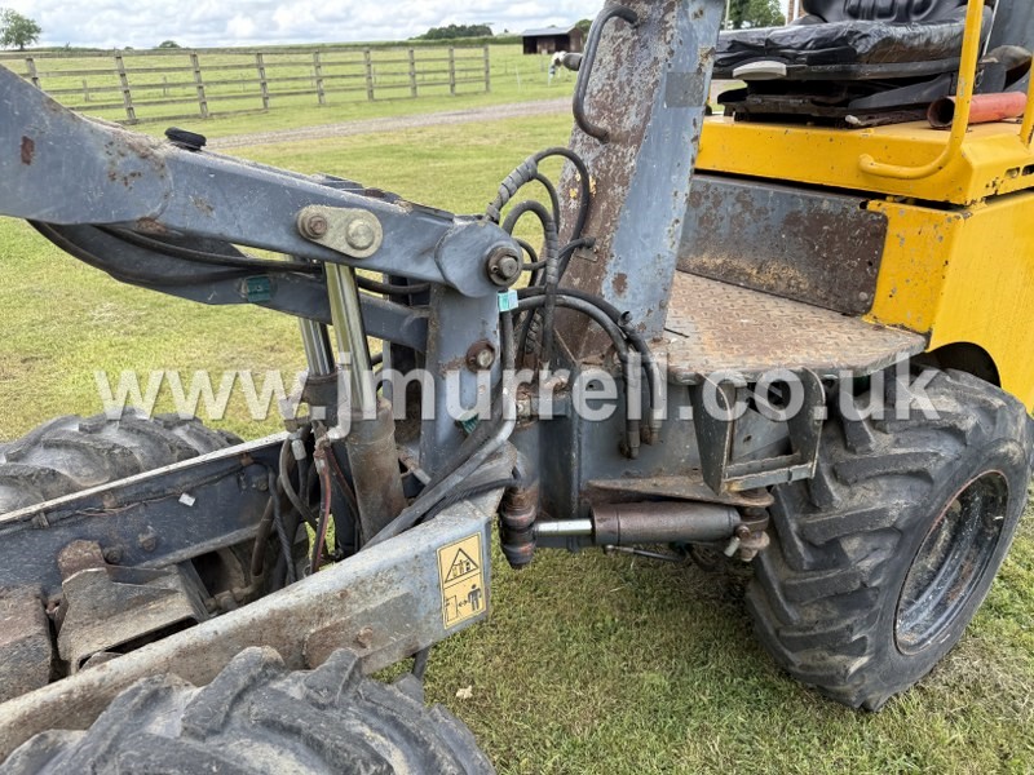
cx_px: 517
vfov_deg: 56.8
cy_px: 388
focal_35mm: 24
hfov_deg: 71.6
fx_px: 717
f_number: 1.78
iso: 80
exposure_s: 1/689
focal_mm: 6.76
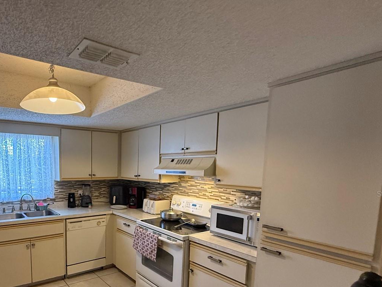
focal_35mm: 22
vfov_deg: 59.6
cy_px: 193
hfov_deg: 72.8
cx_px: 112
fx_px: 243
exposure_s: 1/120
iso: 400
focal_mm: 2.22
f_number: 2.2
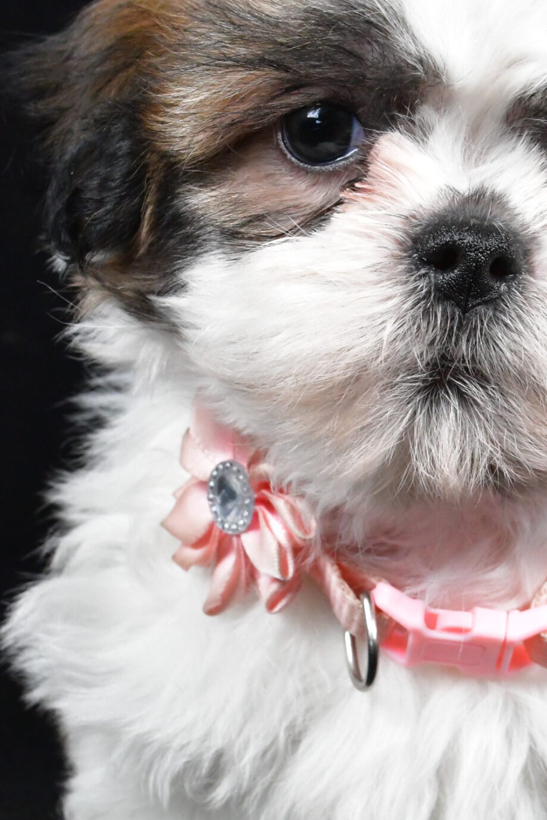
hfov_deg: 17.3
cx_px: 465
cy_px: 489
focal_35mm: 78
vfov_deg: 25.9
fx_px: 1777
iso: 6400
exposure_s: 1/500
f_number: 11
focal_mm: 28
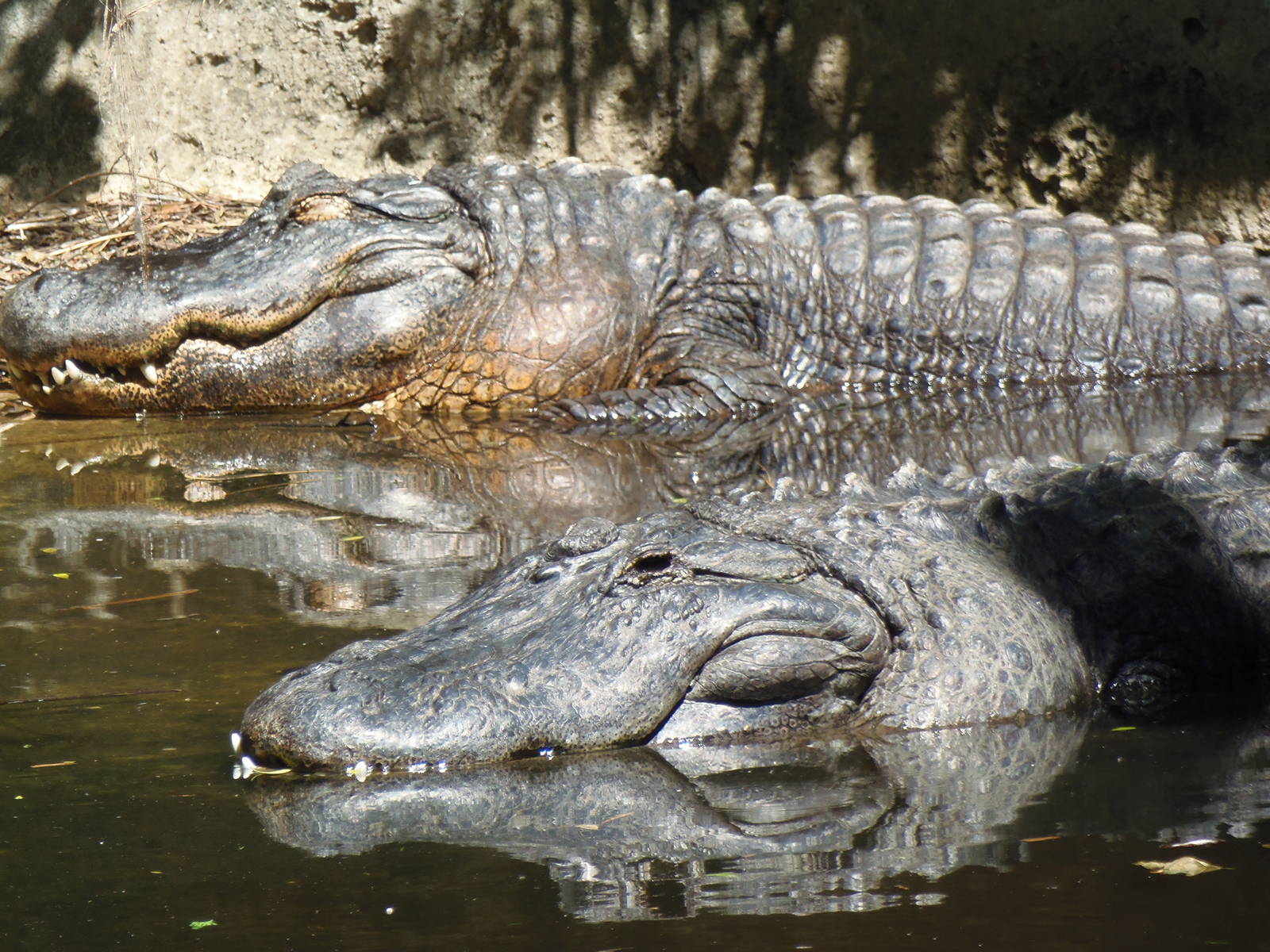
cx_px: 635
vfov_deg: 2.5
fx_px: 21573
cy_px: 476
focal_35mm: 588
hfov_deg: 3.4
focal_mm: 109
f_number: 5
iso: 80
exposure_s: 1/200
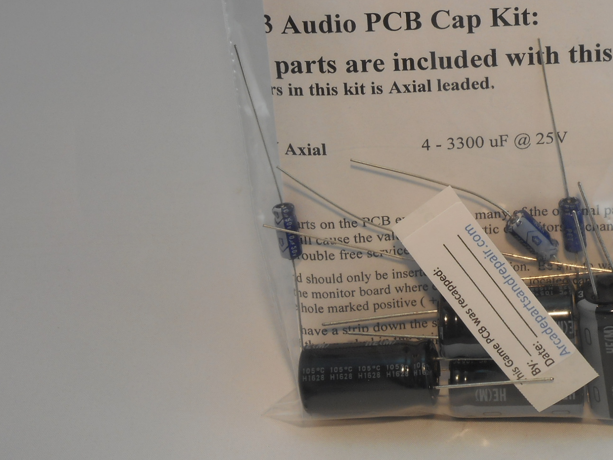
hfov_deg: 18.8
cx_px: 471
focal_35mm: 104
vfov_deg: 14.2
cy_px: 109
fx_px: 1842
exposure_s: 1/30
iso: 80
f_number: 5.1
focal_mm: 10.5
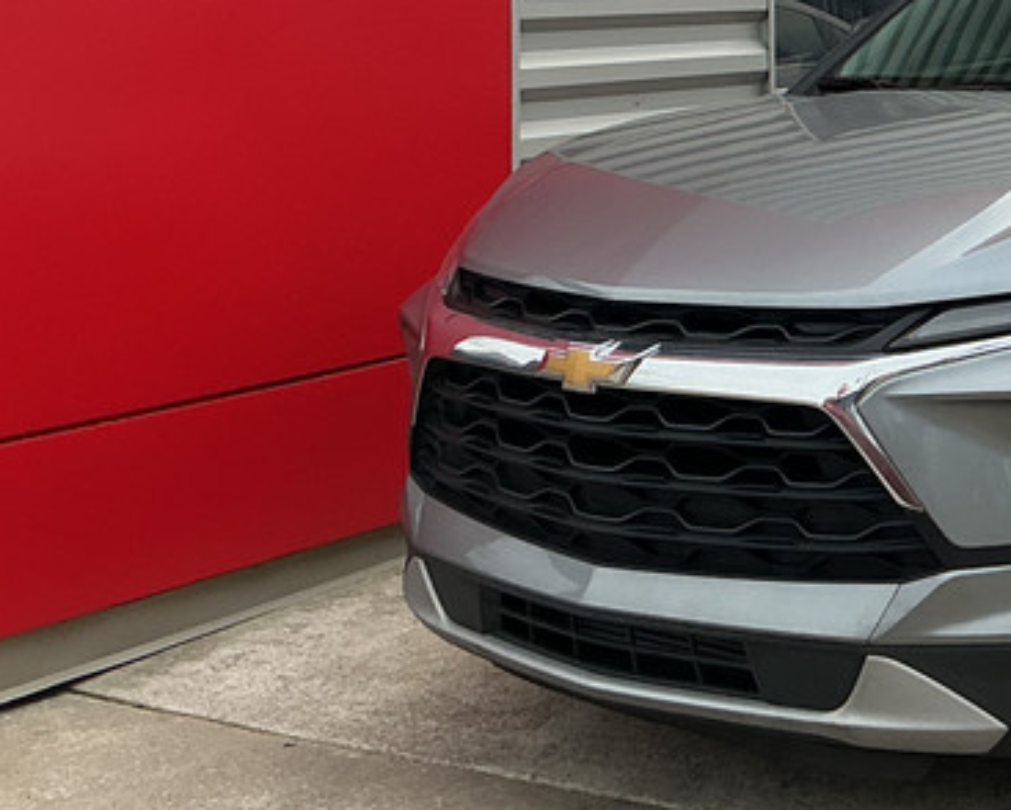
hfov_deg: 23.1
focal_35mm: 79
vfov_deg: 18.5
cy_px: -129
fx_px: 2365
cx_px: 1011
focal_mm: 3
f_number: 1.8
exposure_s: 1/1144
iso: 25
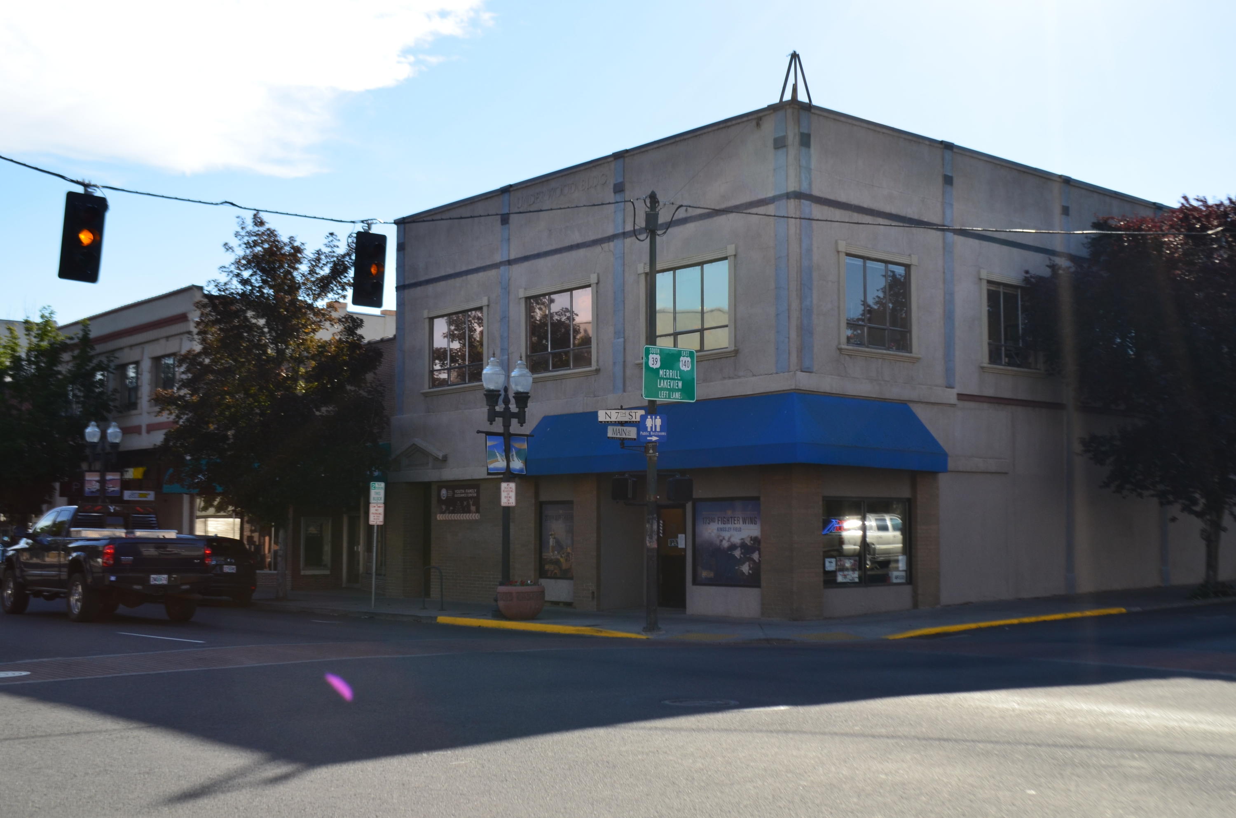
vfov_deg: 31.8
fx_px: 1439
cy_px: 409
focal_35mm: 42
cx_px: 618
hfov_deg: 46.5
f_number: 10
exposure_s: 1/250
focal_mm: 28
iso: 200
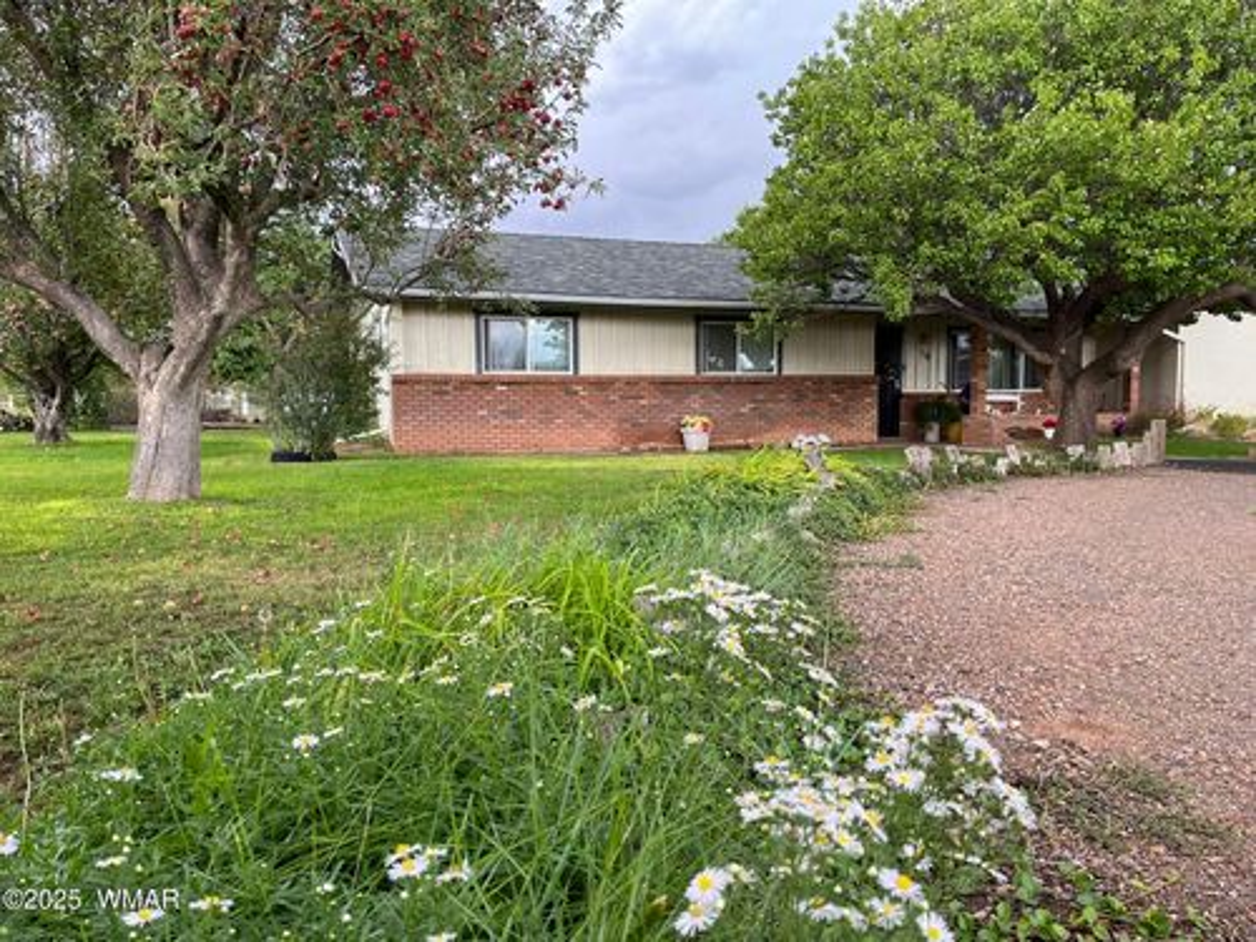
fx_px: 943
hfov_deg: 67.3
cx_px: 628
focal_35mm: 26
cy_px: 471
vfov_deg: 53.1
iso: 40
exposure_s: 1/182
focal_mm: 5.1
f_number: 1.6
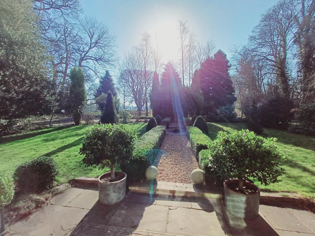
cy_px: 118
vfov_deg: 78.1
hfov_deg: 94.5
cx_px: 158
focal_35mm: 16
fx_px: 146
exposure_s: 1/988
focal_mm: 1.64
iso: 40
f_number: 2.2
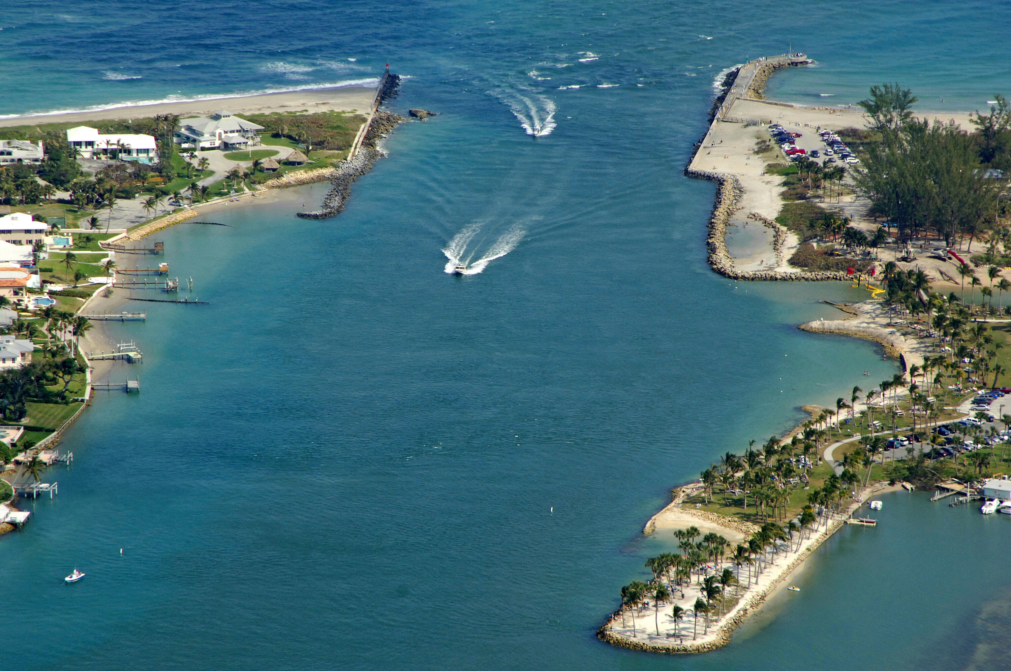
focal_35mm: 180
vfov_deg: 7.6
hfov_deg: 11.4
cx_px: 506
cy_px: 336
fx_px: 5048
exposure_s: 1/1000
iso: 400
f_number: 8.5
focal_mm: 120
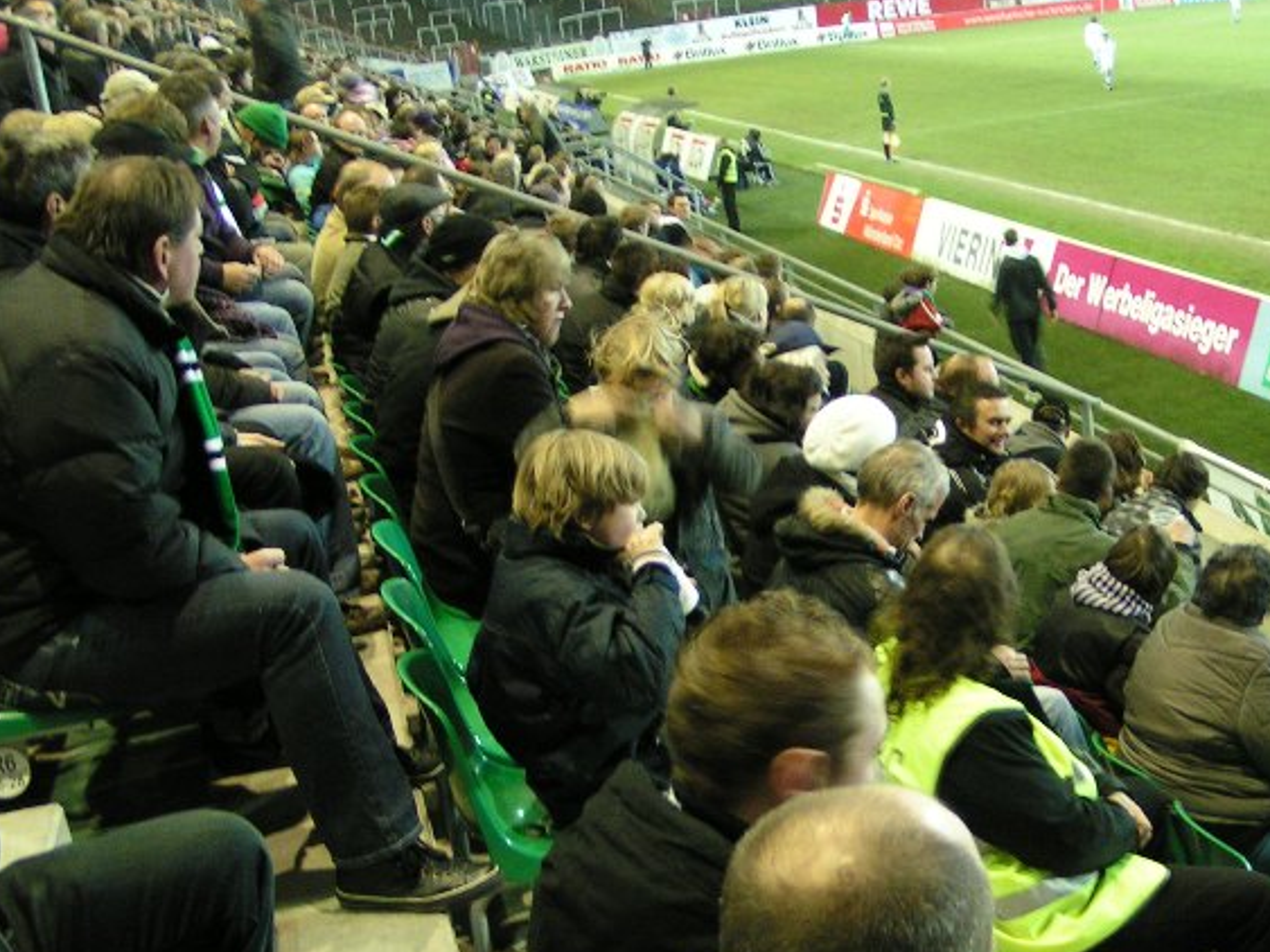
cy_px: 607
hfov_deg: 35.2
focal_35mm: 54
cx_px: 848
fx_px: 1981
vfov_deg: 26.9
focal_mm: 5.8
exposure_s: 1/10
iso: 200
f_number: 2.8
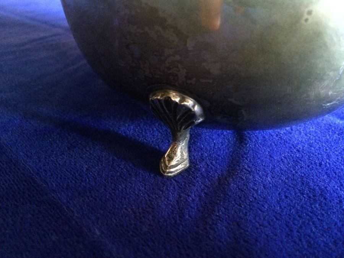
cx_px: 172
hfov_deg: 60.0
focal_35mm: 30
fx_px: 298
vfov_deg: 46.8
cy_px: 129
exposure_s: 1/15
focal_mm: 4.12
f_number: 2.2
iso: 1250
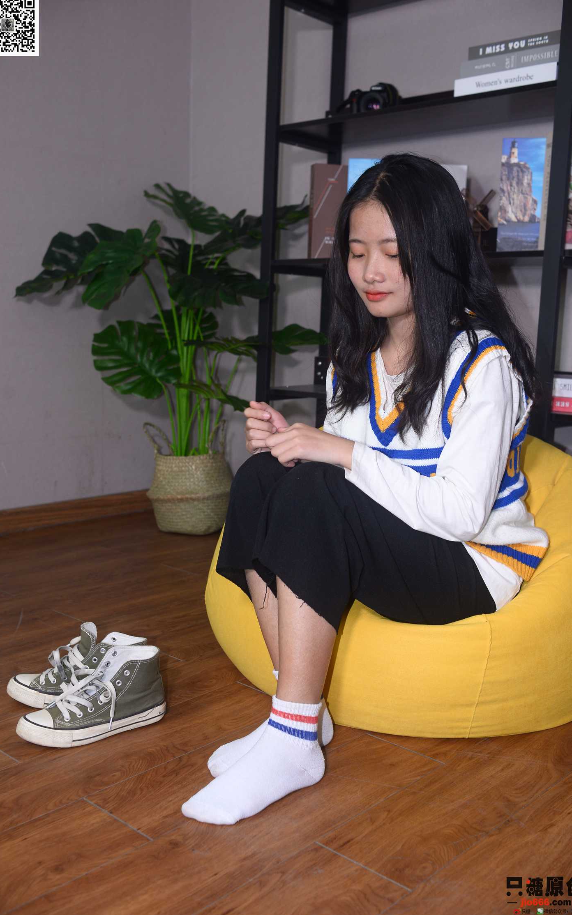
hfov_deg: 35.3
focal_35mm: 36
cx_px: 284
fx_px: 898
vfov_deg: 54.0
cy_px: 455
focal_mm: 35
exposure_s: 1/100
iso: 500
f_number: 5.6
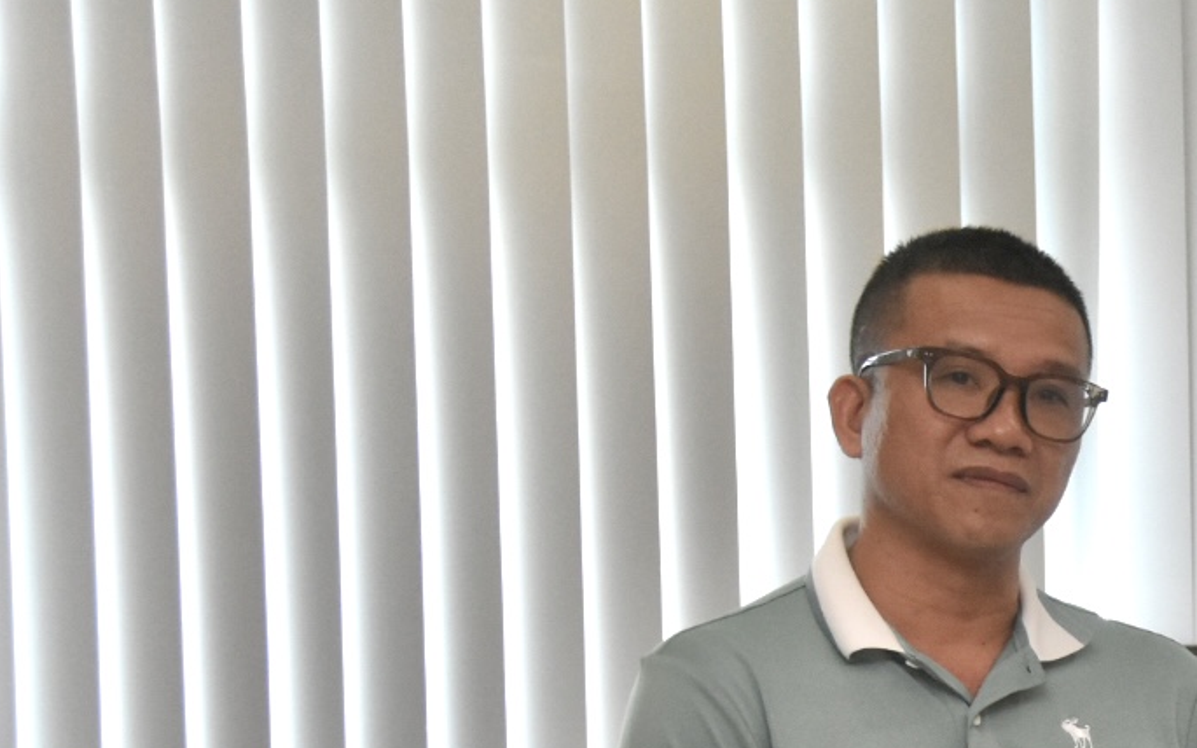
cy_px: 736
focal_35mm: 123
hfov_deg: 16.3
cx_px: 1412
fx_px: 4012
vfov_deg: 10.6
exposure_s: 1/250
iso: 1600
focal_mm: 34
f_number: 4.2
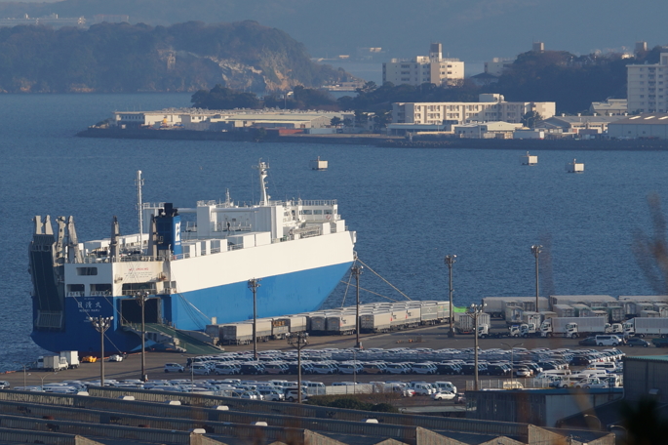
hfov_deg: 4.4
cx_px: 257
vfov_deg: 2.9
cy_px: 183
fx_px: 8735
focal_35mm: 471
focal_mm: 210
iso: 100
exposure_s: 1/400
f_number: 6.3
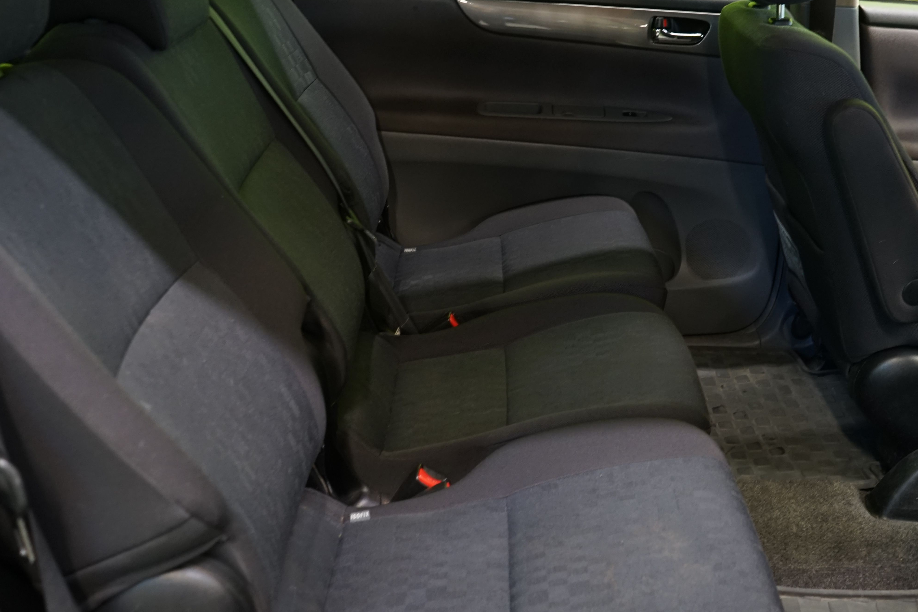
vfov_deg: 30.5
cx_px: 551
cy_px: 291
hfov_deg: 44.3
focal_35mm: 44
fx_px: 1122
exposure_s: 1/10
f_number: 4.5
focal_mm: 29
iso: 800
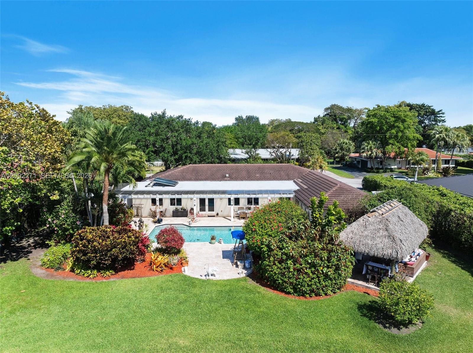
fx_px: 328
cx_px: 236
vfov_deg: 56.7
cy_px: 176
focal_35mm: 24
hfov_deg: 71.6
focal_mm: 12.29
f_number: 2.8
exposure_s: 1/800
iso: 100
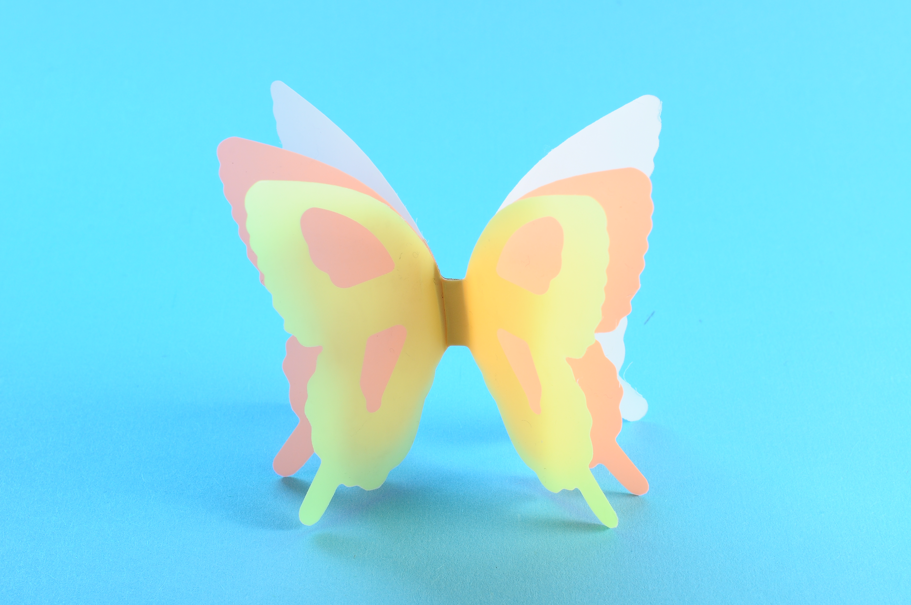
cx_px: 456
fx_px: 2085
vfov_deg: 16.5
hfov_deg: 24.6
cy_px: 302
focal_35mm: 82
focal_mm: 55
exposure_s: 1/200
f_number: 18
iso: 200
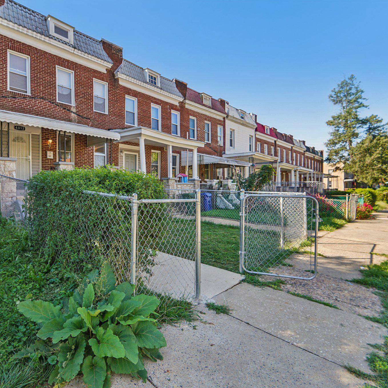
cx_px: 137
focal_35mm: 18
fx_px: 228
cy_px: 194
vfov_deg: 80.7
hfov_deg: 78.7
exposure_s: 1/50
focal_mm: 14
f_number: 8
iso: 100
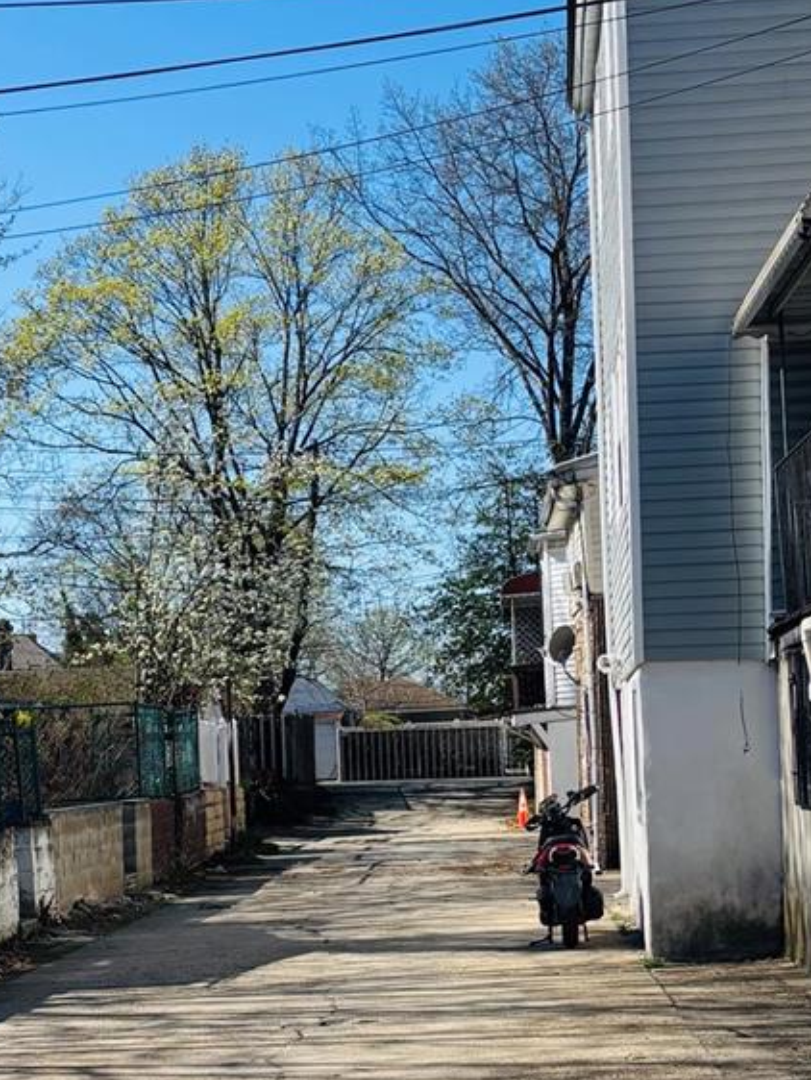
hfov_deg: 20.7
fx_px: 2216
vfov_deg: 27.0
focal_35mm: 71
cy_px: 811
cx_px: 375
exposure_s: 1/3650
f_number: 1.6
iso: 50
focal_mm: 5.96
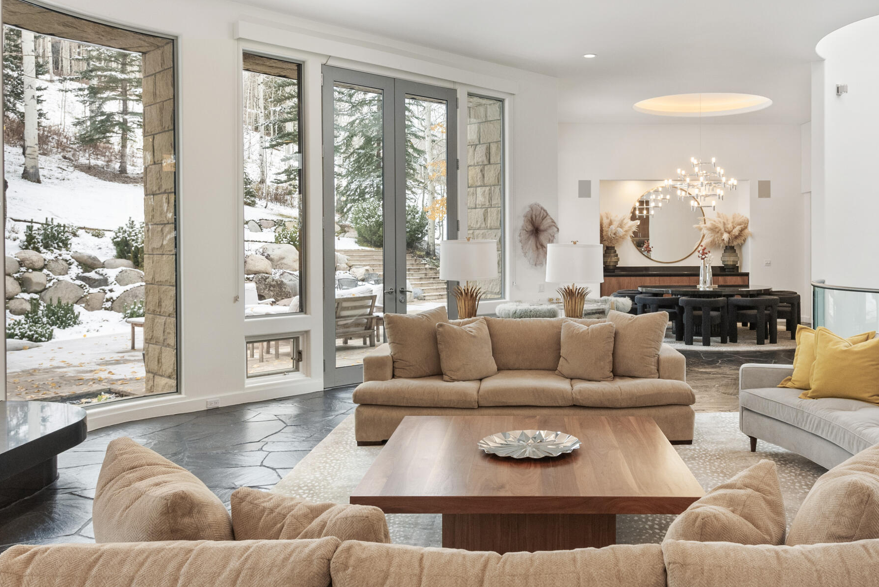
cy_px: 241
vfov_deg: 41.0
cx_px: 522
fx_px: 782
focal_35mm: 32
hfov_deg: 58.3
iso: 1250
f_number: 7.1
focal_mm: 19
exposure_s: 1/30
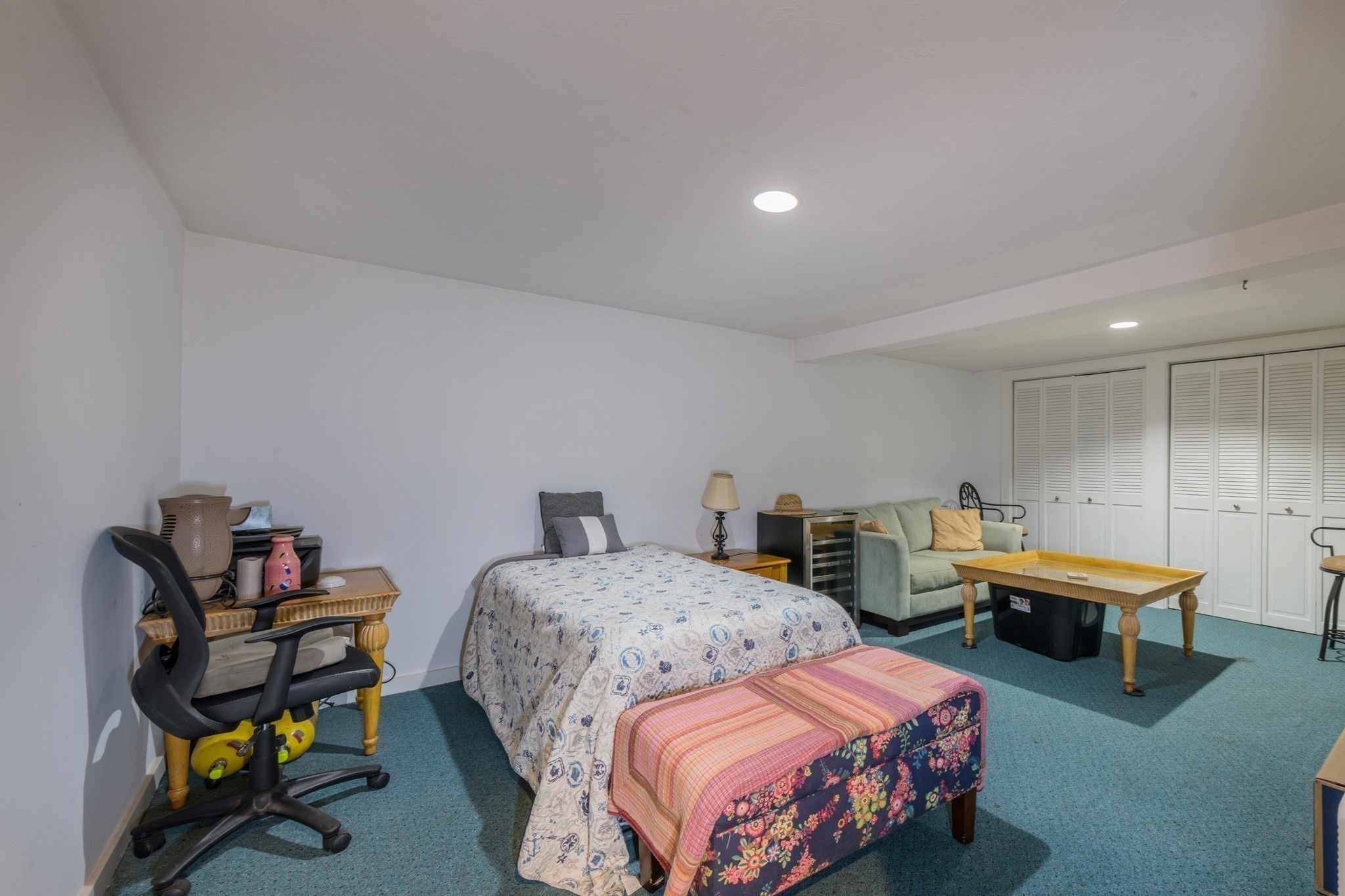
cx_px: 672
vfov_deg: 81.2
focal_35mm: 14
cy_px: 448
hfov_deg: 104.3
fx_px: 523
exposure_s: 10
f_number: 16
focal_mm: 14
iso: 100
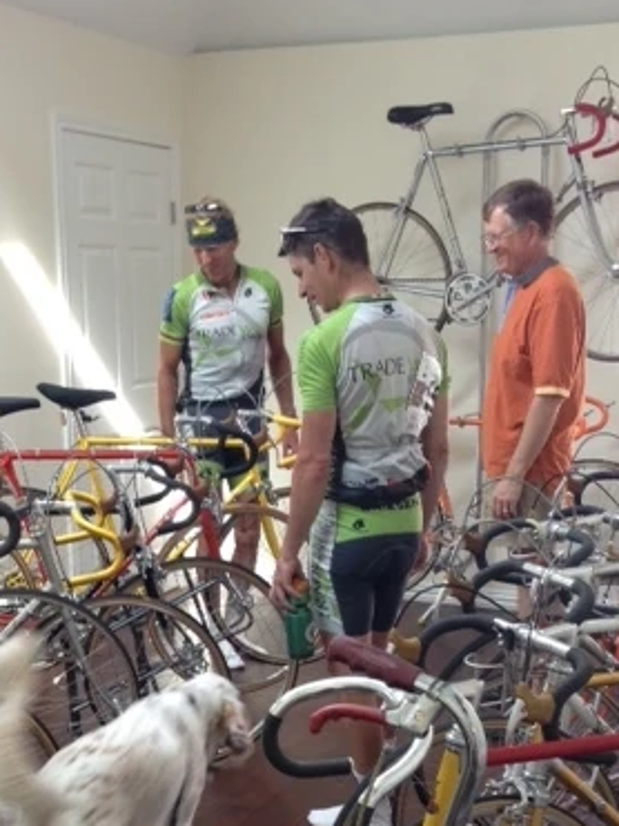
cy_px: 630
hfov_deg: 25.6
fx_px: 1360
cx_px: 310
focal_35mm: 57
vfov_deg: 33.1
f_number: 2.4
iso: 64
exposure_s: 1/24
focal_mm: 4.12
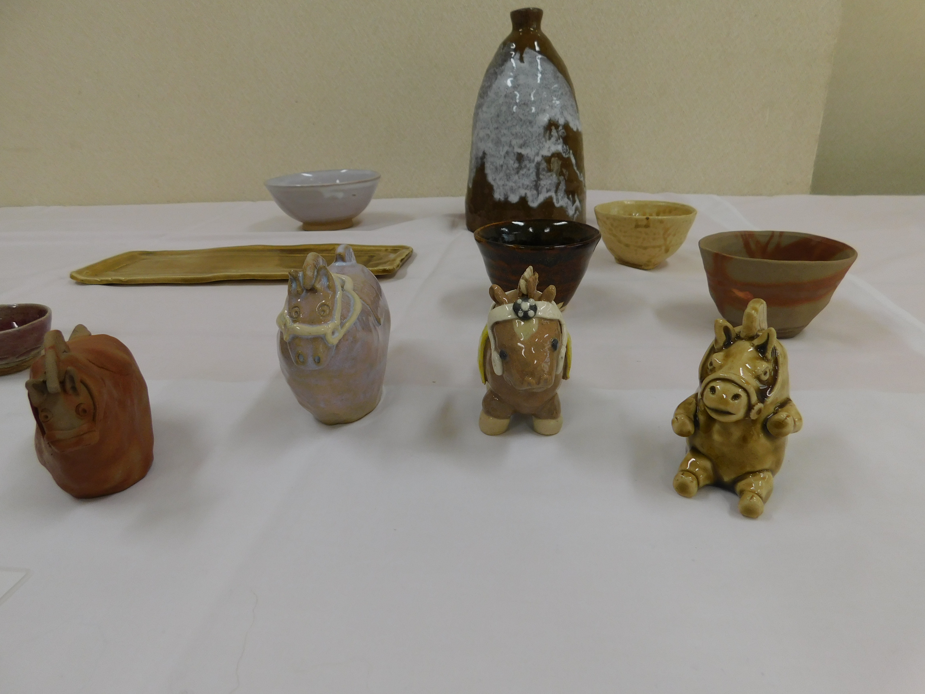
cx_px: 462
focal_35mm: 23
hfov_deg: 73.9
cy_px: 347
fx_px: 615
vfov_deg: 58.9
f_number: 3
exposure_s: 1/100
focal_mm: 4
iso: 125
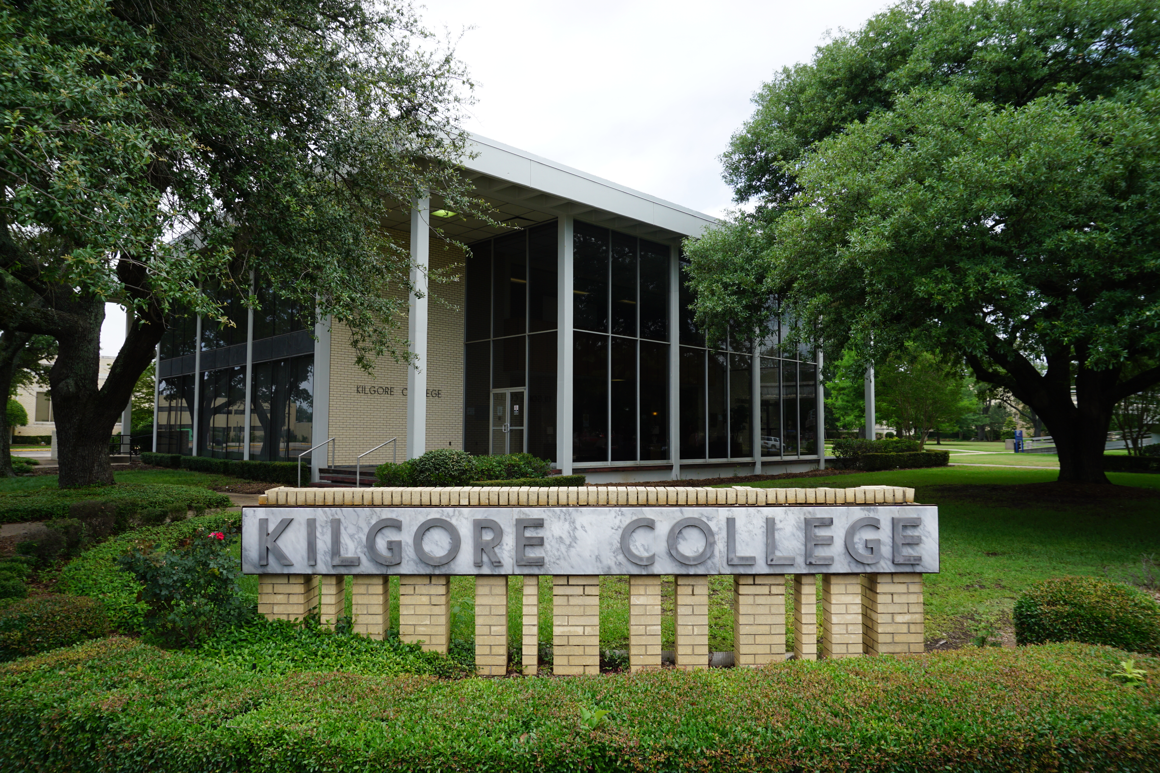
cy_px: 386
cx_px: 580
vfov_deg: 53.1
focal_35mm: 24
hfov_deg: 73.7
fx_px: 773
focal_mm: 16
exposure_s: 1/100
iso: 100
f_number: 9
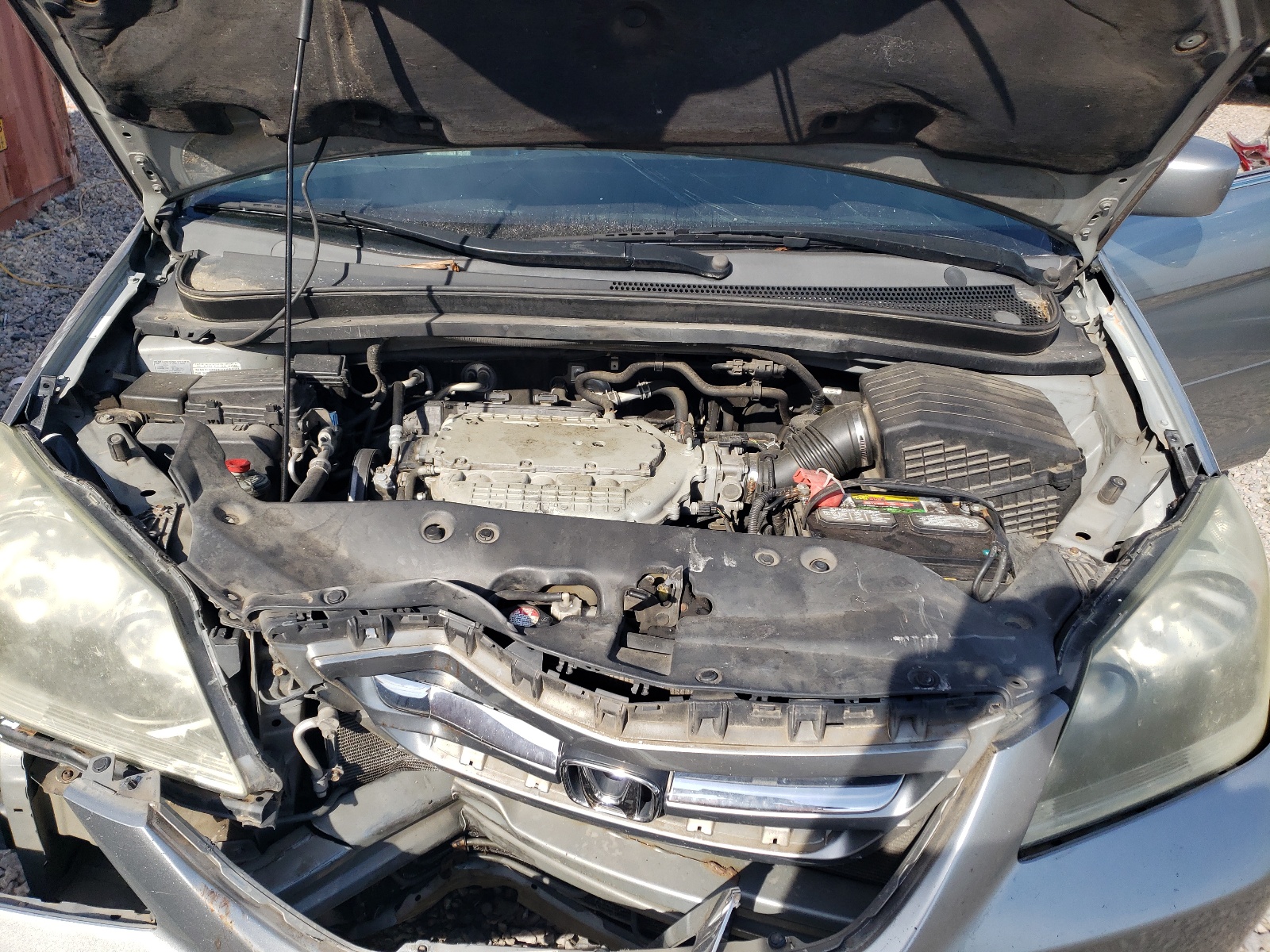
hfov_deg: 67.3
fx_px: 954
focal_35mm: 26
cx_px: 635
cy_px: 476
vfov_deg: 53.1
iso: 50
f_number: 1.5
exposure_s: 1/1667
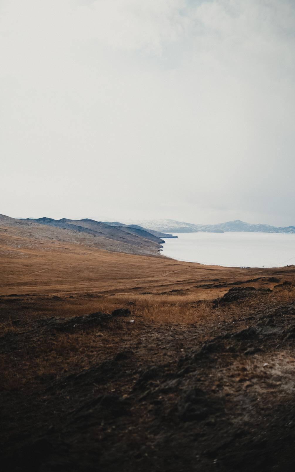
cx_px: 154
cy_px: 237
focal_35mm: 36
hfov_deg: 35.3
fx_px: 463
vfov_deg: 54.0
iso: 200
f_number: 1.6
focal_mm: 35
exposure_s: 1/200
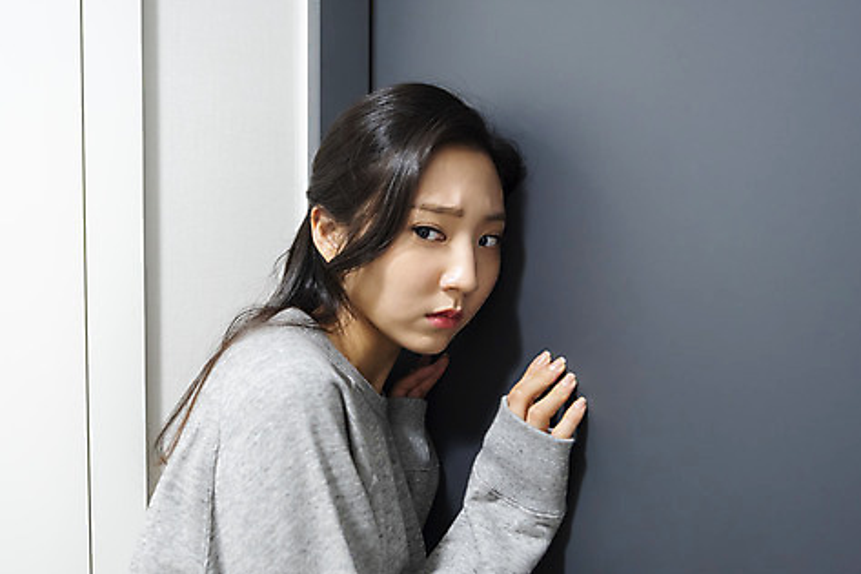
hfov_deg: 50.6
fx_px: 908
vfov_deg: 34.9
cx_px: 370
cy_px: 350
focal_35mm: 38
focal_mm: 30
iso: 1600
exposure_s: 1/50
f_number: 2.8
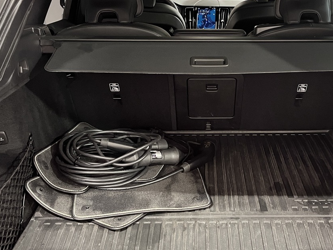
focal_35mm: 45
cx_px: 214
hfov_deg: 41.7
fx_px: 433
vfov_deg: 32.2
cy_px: 129
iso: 640
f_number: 1.6
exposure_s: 1/39
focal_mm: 5.1
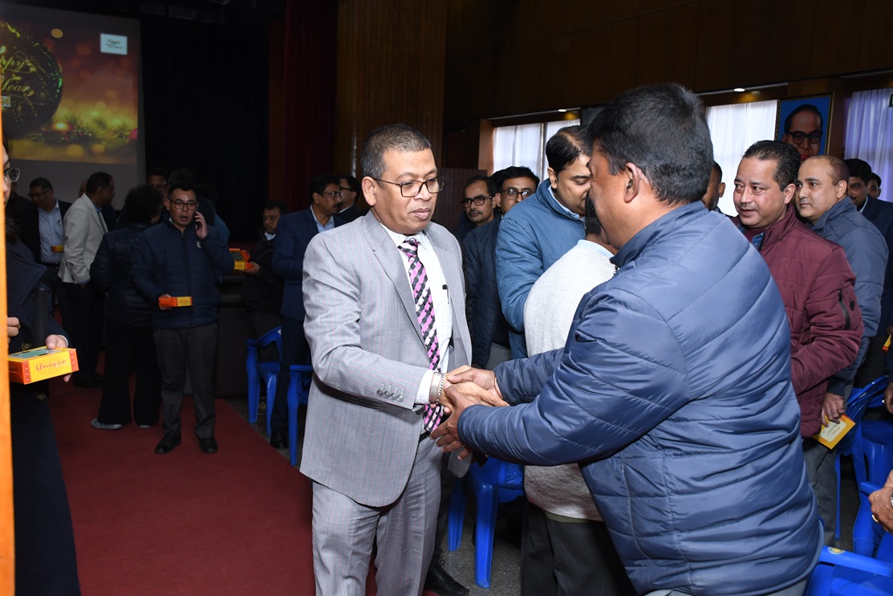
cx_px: 446
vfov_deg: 38.9
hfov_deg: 55.8
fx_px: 843
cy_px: 298
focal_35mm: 34
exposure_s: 1/125
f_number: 5
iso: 1000
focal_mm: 23
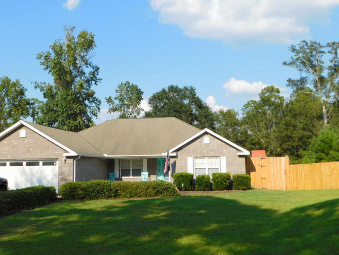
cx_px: 170
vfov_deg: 39.7
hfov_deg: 51.4
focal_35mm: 36
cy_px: 128
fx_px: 353
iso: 125
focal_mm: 6.3
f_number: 3.5
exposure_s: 1/1250
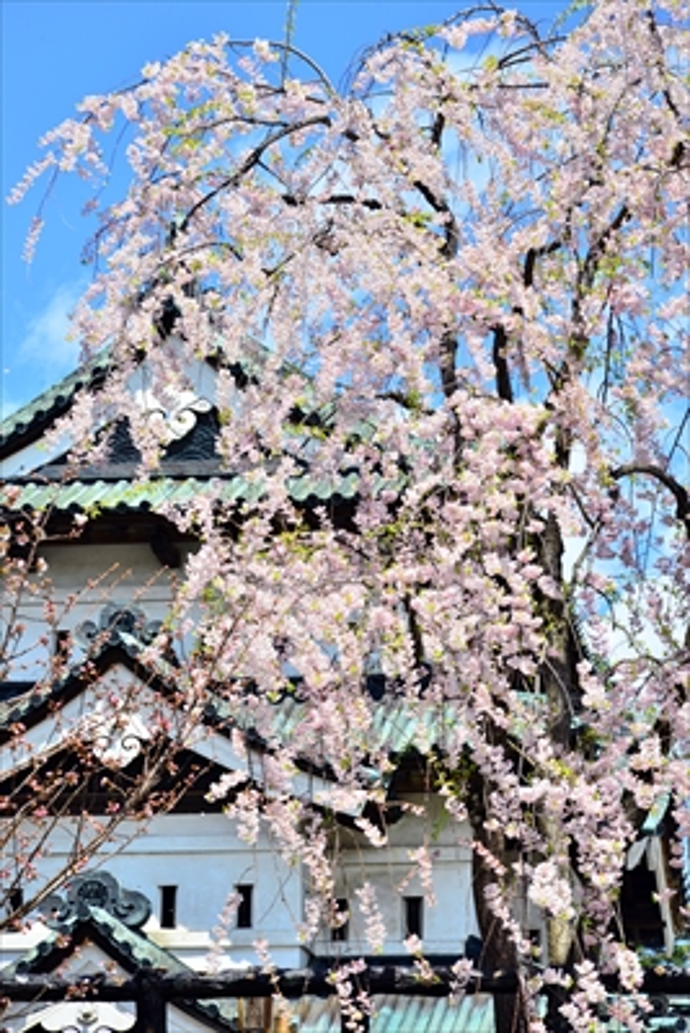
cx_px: 345
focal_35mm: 120
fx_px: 3447
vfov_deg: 17.1
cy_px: 516
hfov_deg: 11.4
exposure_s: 1/500
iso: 400
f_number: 11
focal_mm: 120
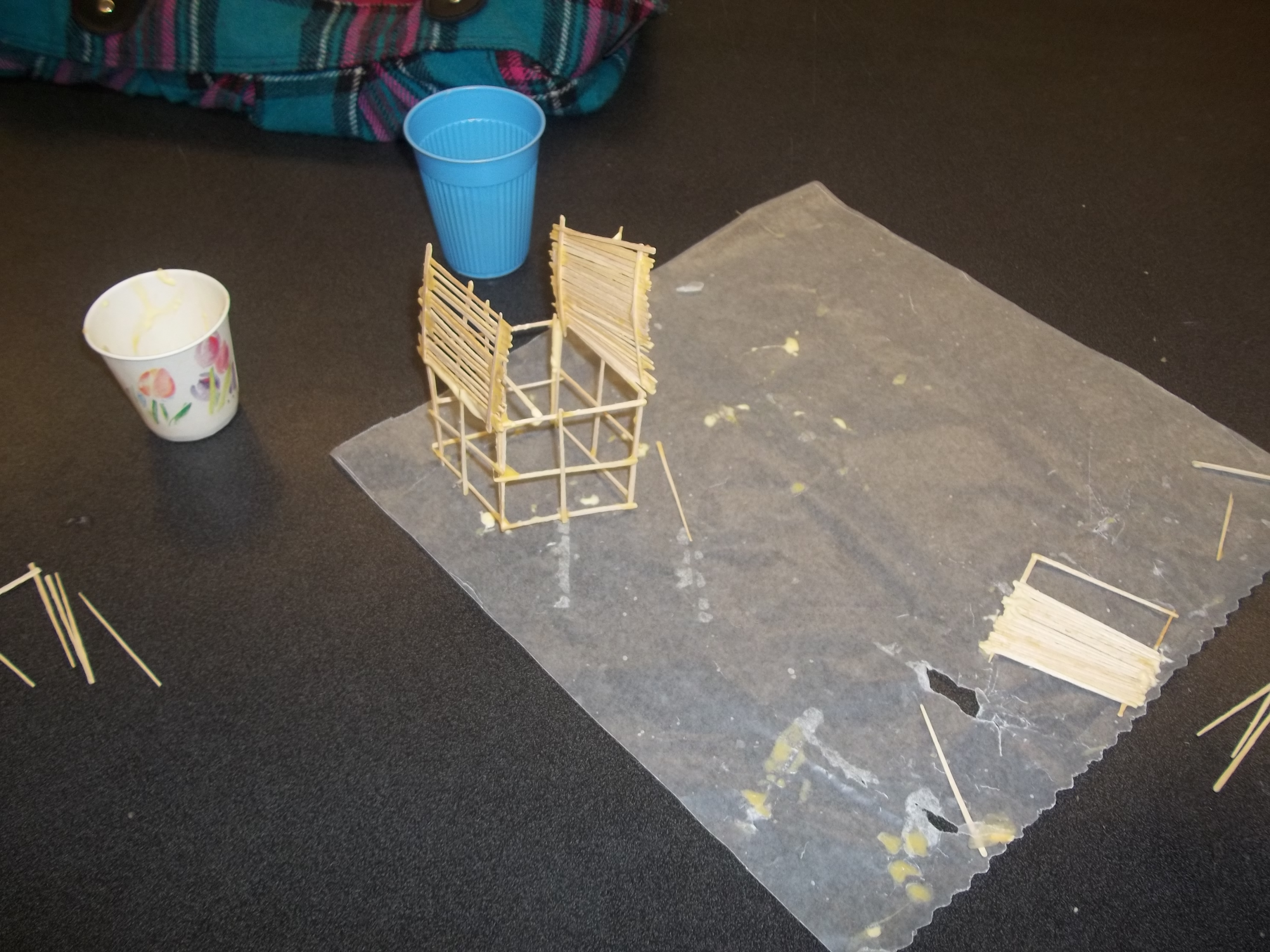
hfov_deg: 56.8
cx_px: 635
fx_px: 1174
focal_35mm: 32
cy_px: 476
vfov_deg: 44.2
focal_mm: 5.7
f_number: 2.9
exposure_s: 1/30
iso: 64
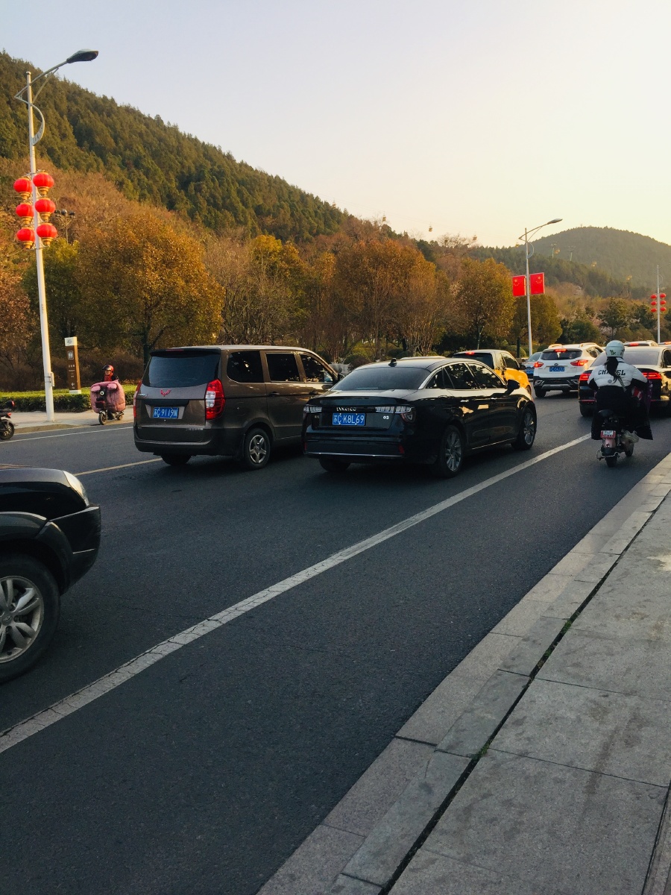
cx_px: 336
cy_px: 448
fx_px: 750
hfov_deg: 48.2
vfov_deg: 61.7
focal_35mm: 29
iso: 32
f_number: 2.2
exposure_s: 1/359
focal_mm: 4.15
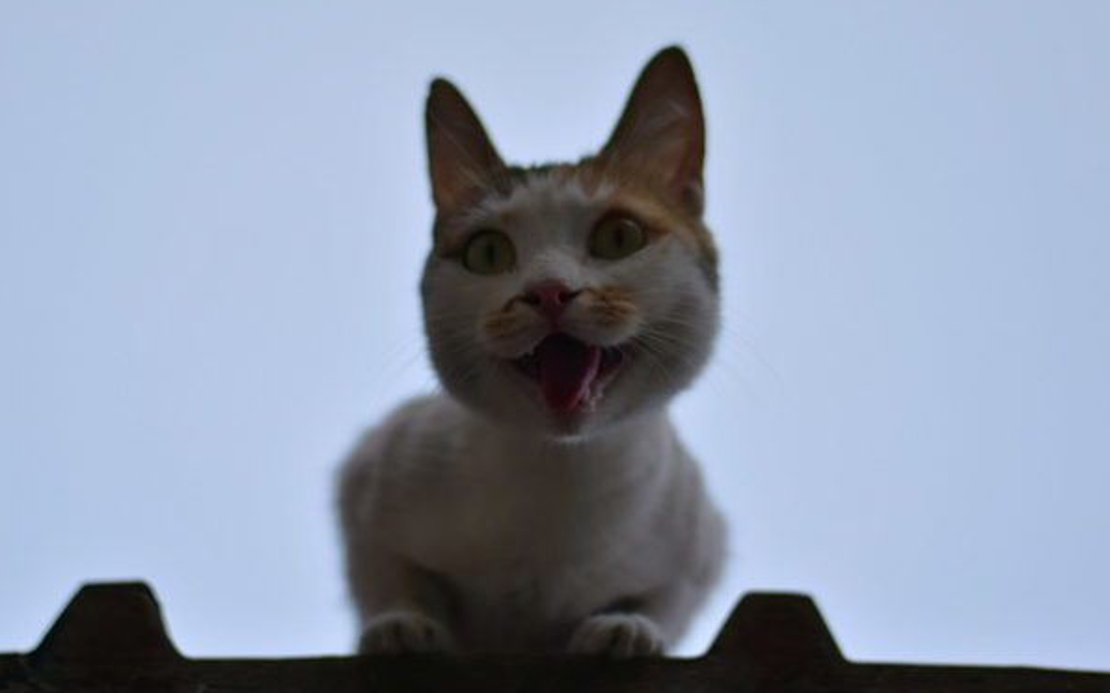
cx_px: 553
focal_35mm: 77
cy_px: 322
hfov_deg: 26.8
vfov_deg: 16.9
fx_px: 2328
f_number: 1.8
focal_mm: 50
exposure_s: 1/2500
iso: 200
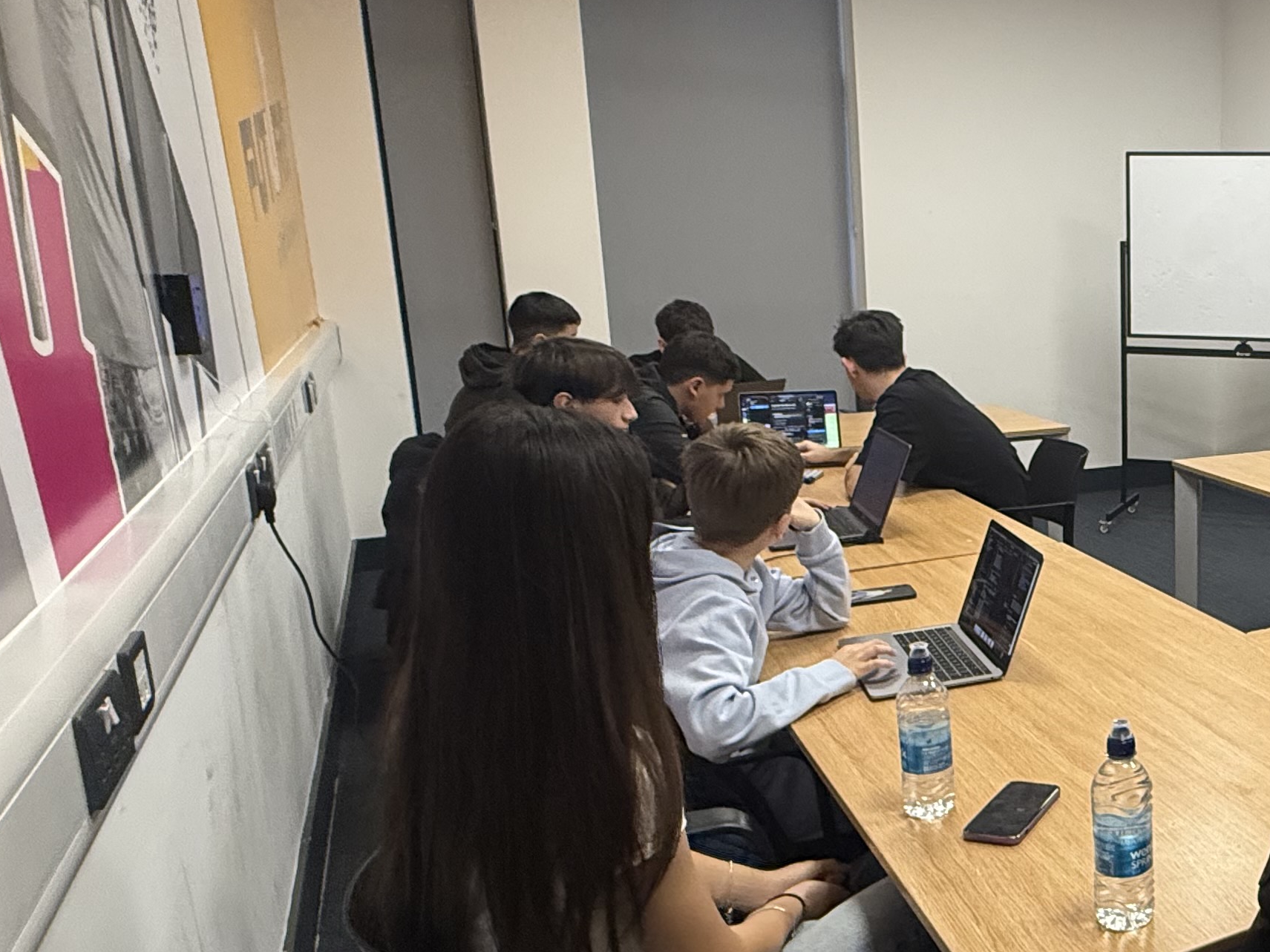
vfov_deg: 42.9
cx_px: 1240
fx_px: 1211
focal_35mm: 33
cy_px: 508
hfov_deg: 47.1
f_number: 2.2
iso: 320
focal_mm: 2.22
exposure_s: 1/100
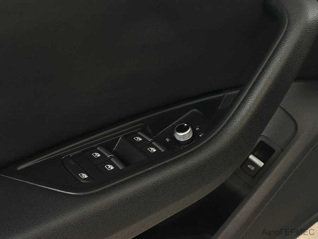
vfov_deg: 30.3
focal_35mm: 48
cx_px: 159
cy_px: 120
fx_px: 441
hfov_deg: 39.7
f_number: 1.78
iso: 400
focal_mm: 6.86
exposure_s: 1/33
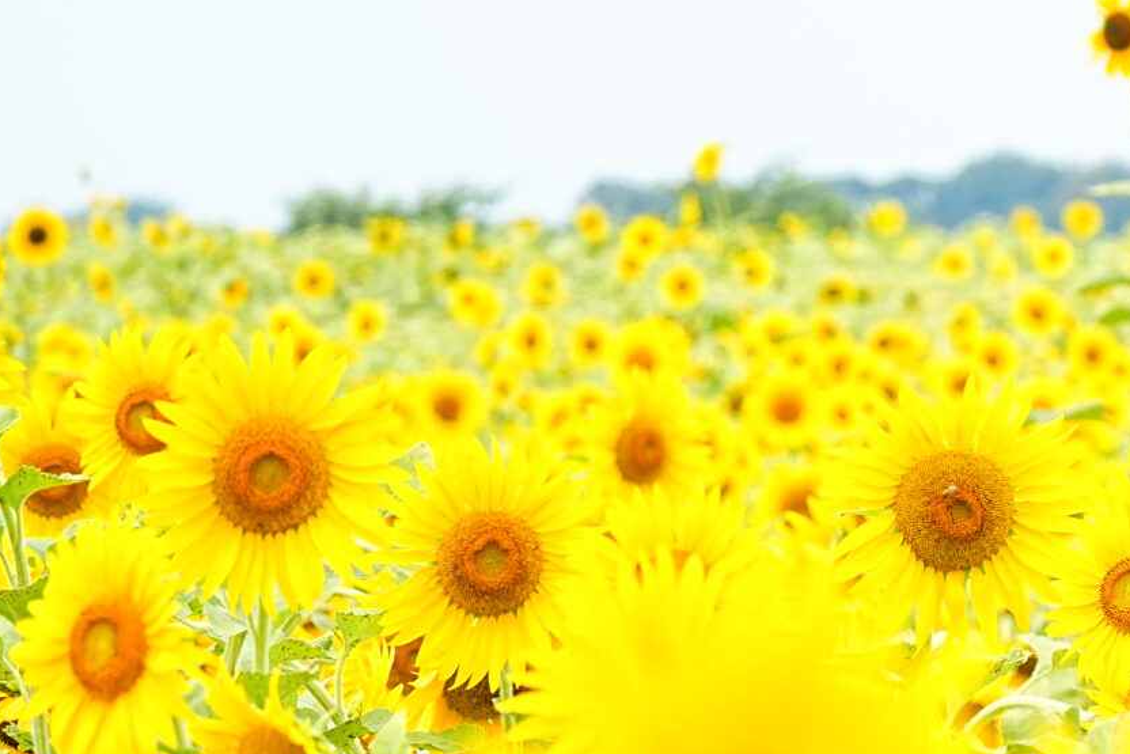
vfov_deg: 3.9
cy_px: 471
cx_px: 1421
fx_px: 11113
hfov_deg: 5.8
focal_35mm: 354
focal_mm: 115
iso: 400
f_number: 5.6
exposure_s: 1/800
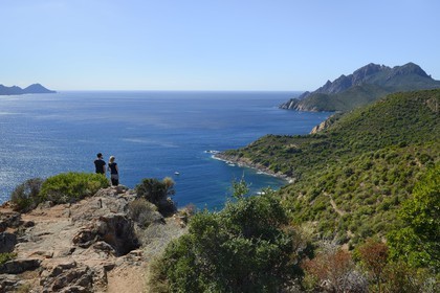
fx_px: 293
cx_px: 220
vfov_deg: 53.1
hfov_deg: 73.7
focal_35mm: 24
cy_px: 146
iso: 200
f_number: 11
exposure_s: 1/250
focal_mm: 24
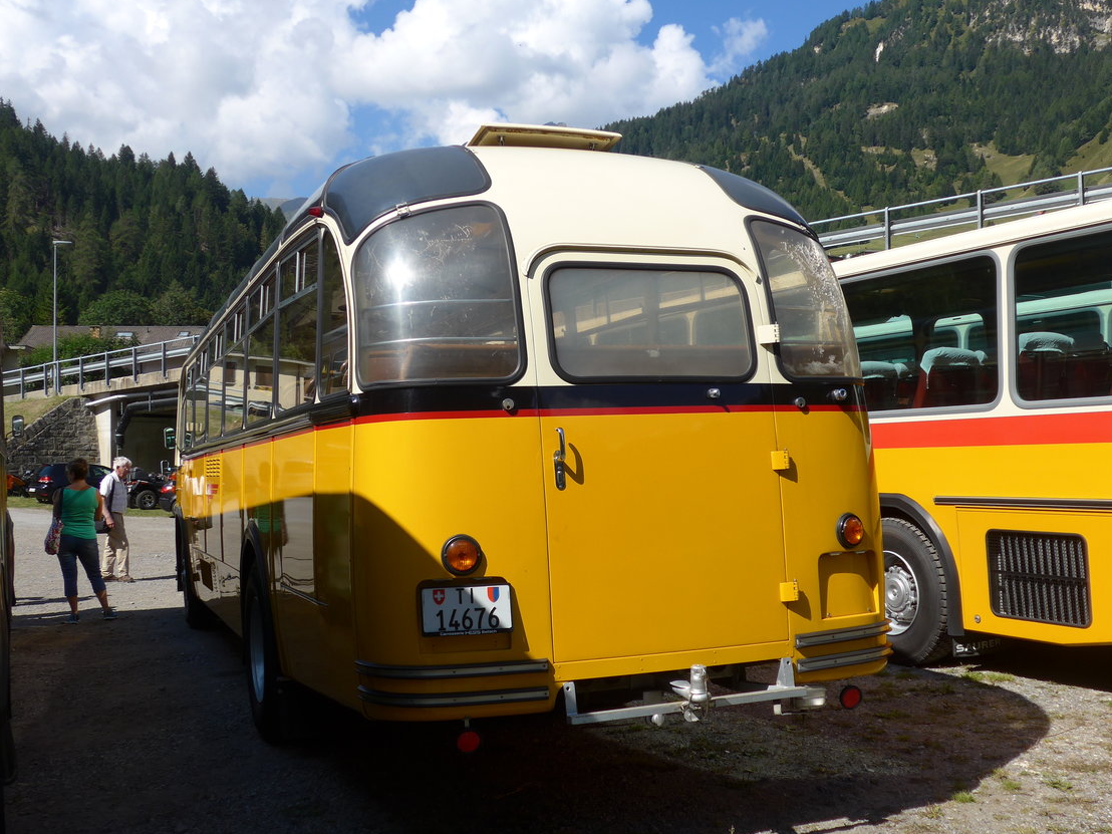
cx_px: 569
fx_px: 1253
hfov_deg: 47.9
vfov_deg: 36.8
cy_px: 445
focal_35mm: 39
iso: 80
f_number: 2.8
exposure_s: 1/2000
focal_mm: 7.5
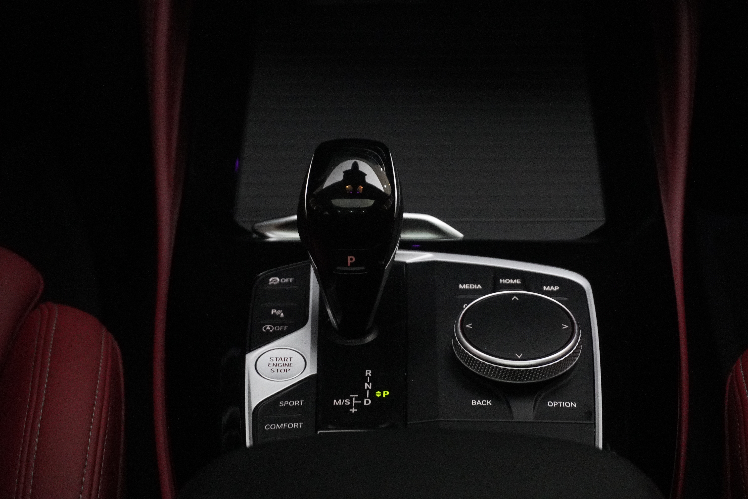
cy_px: 250
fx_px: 1558
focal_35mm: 75
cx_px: 374
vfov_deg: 18.2
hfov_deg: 27.0
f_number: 6.3
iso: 6400
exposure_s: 1/80
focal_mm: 50
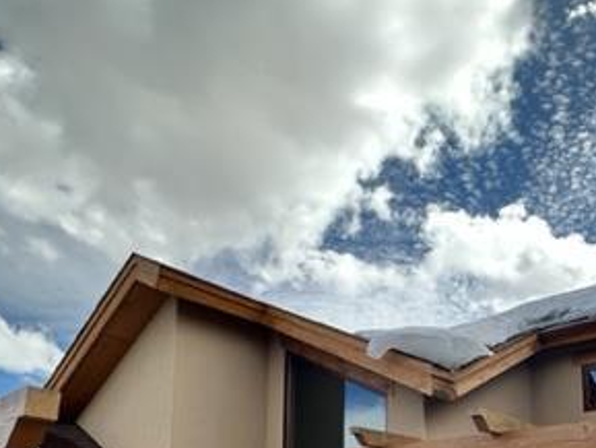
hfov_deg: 55.9
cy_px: 456
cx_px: 437
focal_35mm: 31
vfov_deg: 39.6
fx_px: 534
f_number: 2.2
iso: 50
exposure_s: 1/1276
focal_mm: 2.22
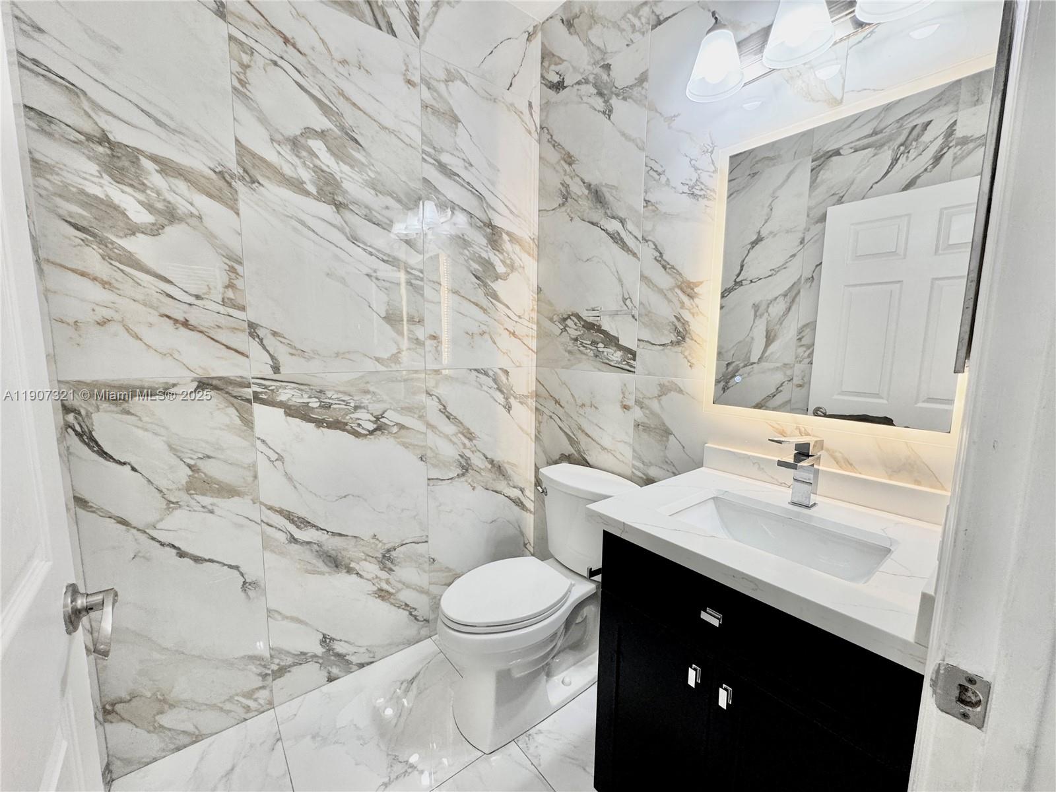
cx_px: 528
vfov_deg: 85.7
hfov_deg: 102.1
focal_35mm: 14
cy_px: 396
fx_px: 427
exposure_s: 1/120
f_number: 2.2
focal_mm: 2.22
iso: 160
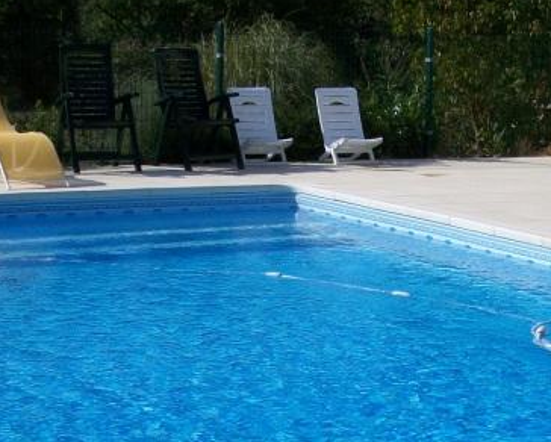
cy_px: 421
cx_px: 360
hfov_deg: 19.9
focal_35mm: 96
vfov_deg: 15.8
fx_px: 1567
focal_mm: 6.3
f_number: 5.6
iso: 80
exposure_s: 1/640
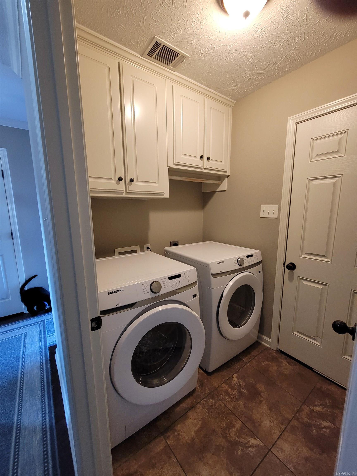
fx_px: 179
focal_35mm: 13
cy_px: 238
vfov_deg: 106.2
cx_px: 178
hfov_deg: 89.9
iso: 320
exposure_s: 1/40
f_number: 2.2
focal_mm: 2.2
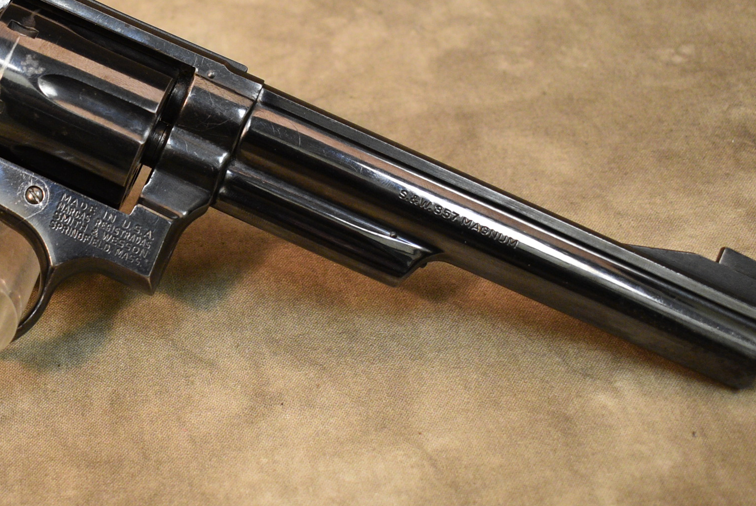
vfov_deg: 18.5
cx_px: 80
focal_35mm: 74
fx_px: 1555
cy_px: 214
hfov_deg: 26.4
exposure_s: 1/125
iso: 1250
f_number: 4
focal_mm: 25
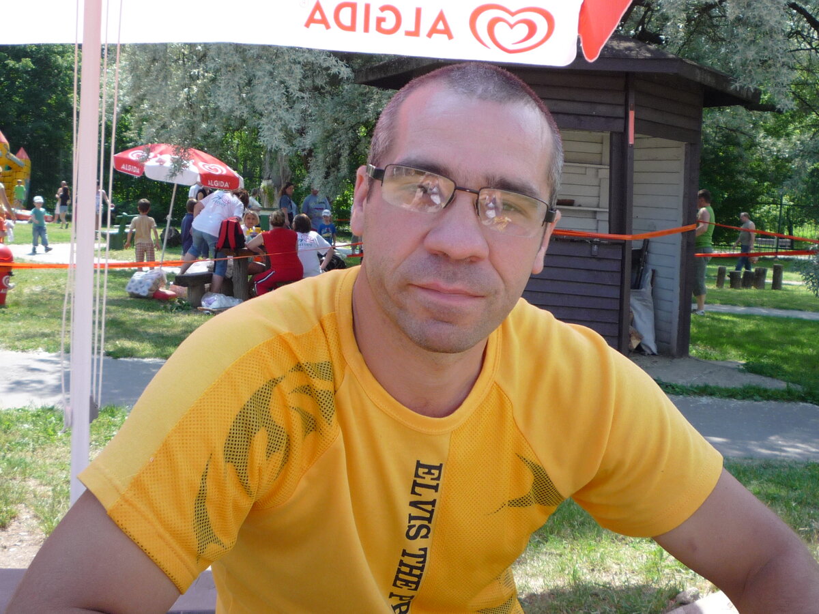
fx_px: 994
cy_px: 307
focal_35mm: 42
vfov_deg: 34.3
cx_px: 410
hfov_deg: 44.8
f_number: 3.3
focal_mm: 5.3
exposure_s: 1/400
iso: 100
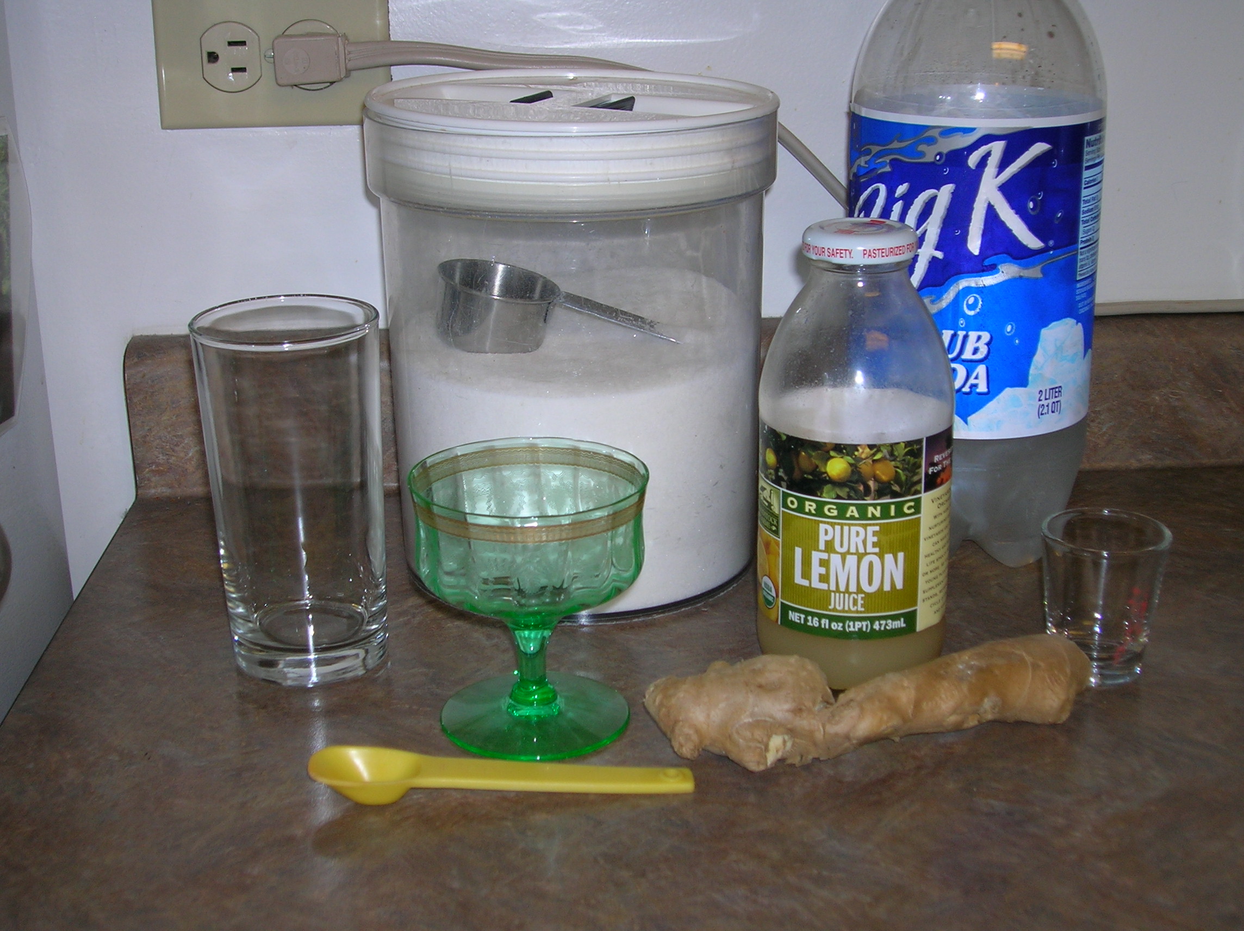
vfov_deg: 31.5
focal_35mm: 46
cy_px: 466
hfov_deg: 41.3
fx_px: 1652
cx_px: 622
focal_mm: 7.7
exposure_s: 1/60.1
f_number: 3.2
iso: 50
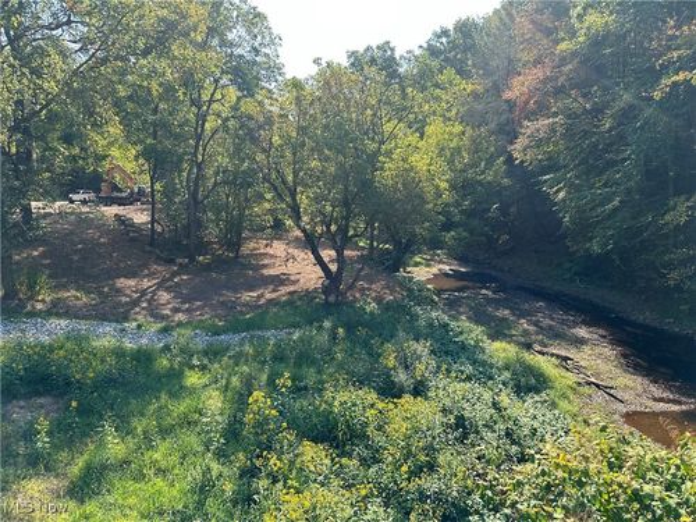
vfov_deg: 56.8
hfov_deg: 71.6
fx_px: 483
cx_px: 348
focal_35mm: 24
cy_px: 261
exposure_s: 1/1072
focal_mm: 6.86
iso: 80
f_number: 1.78
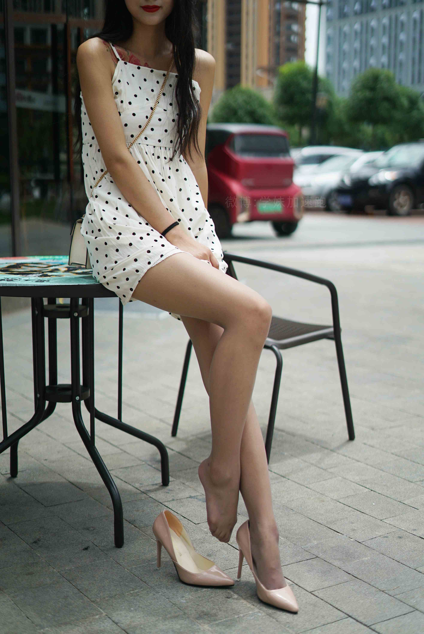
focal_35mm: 50
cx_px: 212
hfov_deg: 27.0
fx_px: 882
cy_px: 317
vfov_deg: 39.6
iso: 200
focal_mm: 50
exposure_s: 1/6400
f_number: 1.8
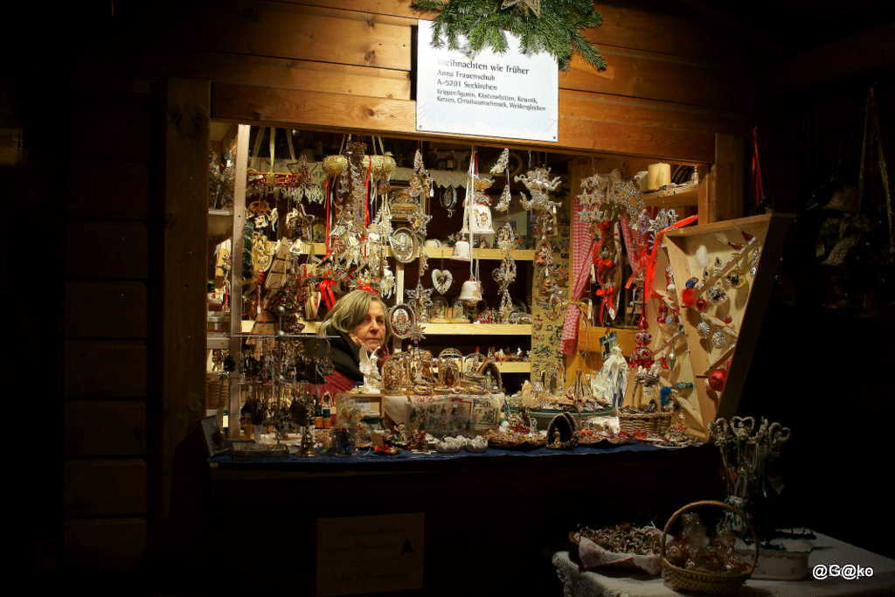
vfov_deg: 36.9
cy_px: 298
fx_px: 895
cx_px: 448
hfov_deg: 53.1
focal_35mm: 36
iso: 400
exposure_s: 1/60
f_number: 5.6
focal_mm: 24
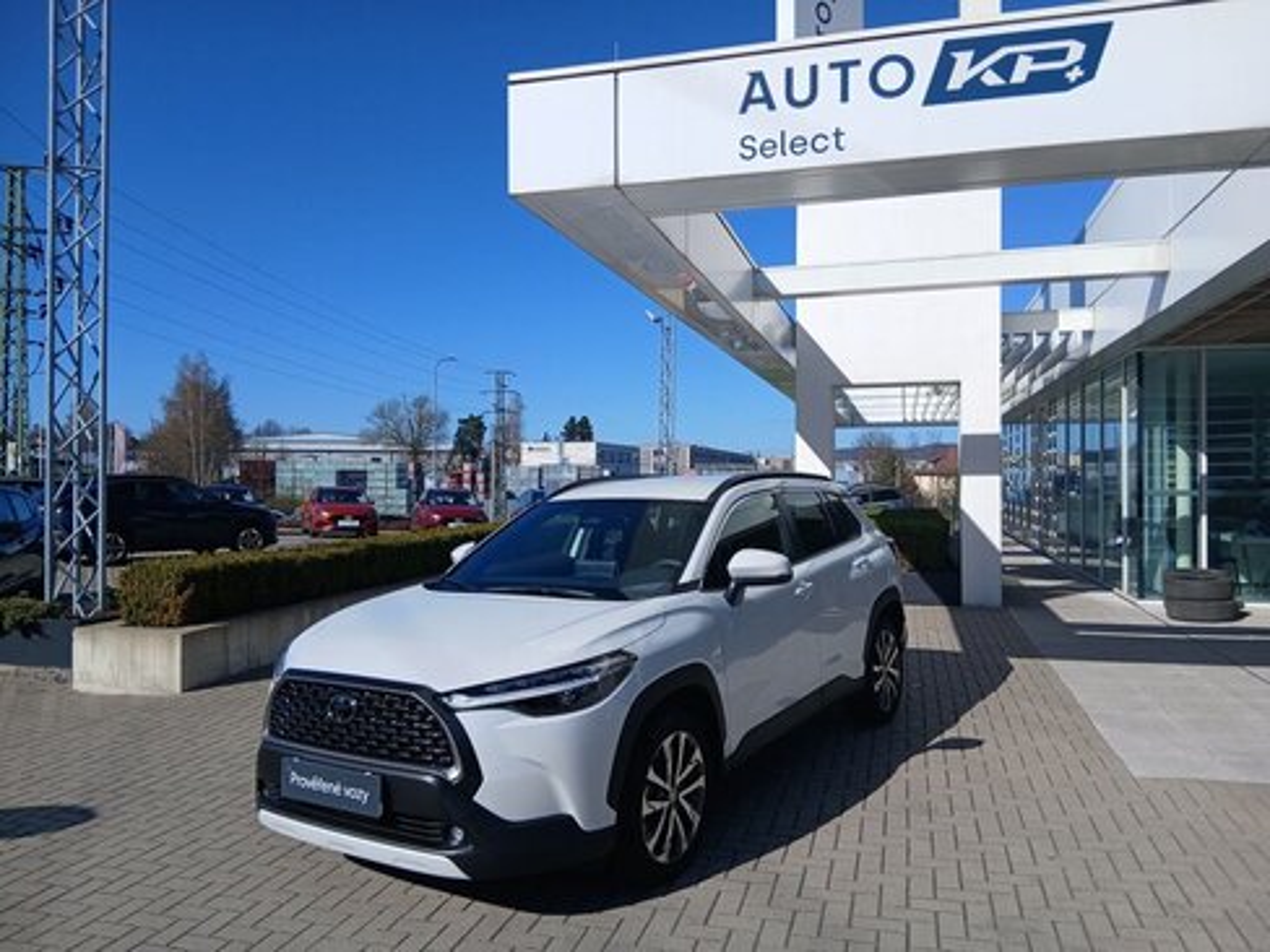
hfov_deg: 67.3
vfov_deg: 53.1
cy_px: 476
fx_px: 954
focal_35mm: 26
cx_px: 635
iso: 20
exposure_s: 1/910
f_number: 1.8
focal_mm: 3.98
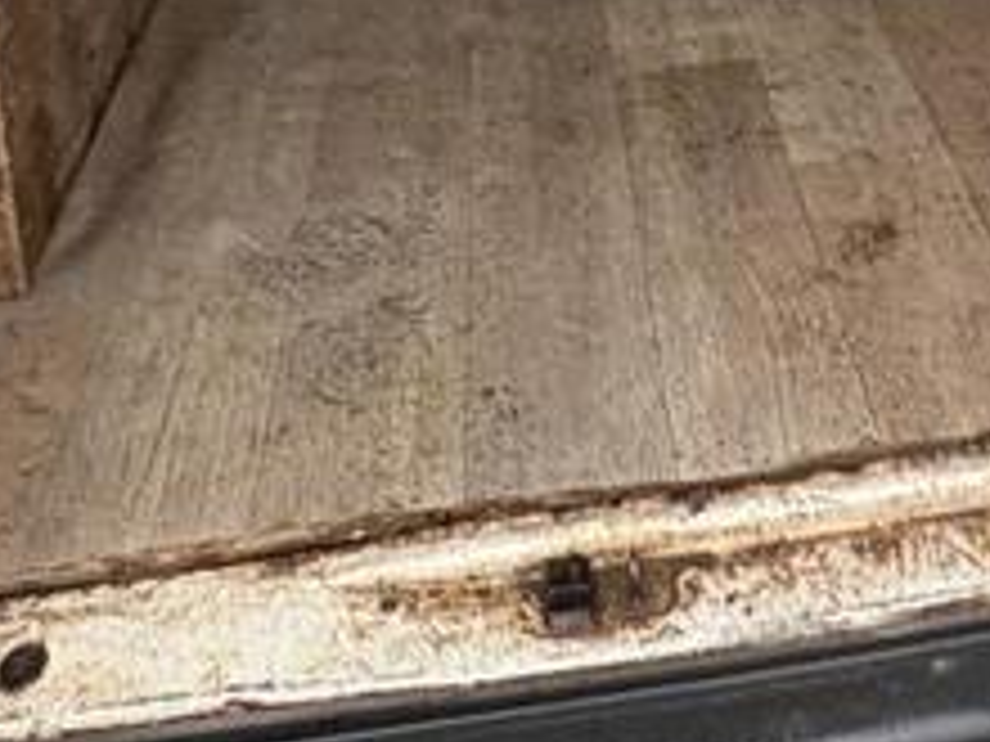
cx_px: 734
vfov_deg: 20.0
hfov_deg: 33.2
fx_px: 1630
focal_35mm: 57
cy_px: -526
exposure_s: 1/60
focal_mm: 2.22
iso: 320
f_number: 2.2
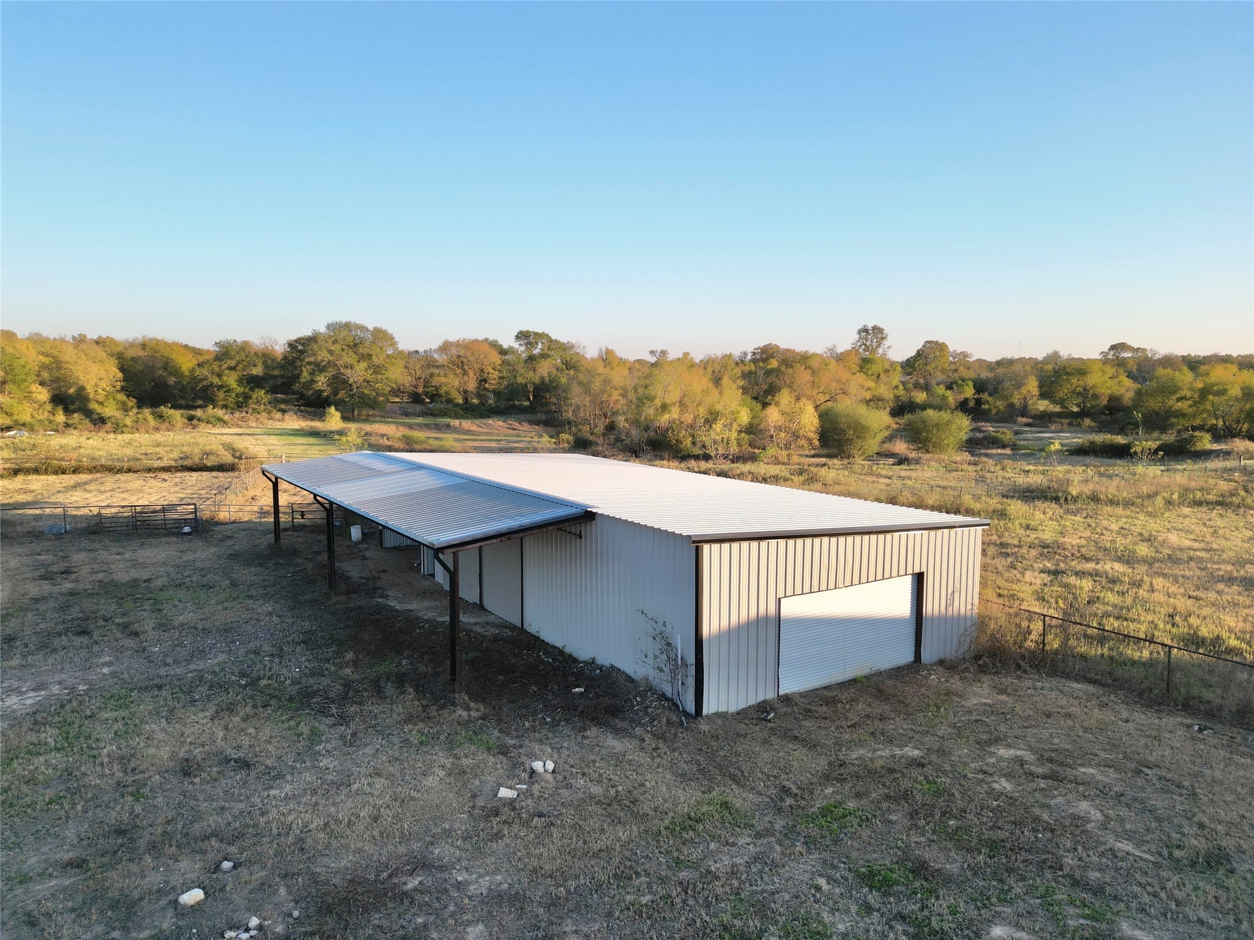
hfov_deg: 71.6
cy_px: 470
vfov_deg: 56.8
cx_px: 627
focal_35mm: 24
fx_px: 869
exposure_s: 1/800
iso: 100
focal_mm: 6.72
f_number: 1.7
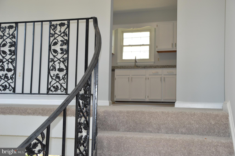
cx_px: 118
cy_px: 78
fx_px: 274
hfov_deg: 46.4
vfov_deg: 31.8
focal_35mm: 42
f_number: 4
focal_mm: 28
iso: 280
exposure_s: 1/125
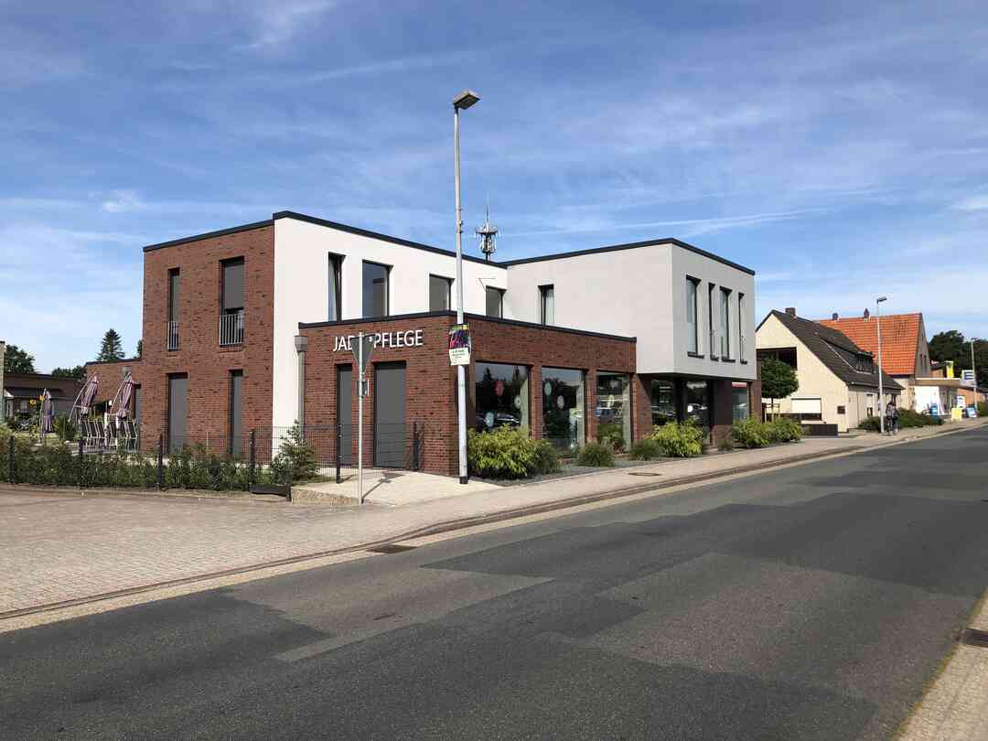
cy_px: 370
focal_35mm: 28
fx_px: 799
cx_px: 494
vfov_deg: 49.7
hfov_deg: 63.4
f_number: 1.8
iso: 20
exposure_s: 1/2088
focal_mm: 3.99
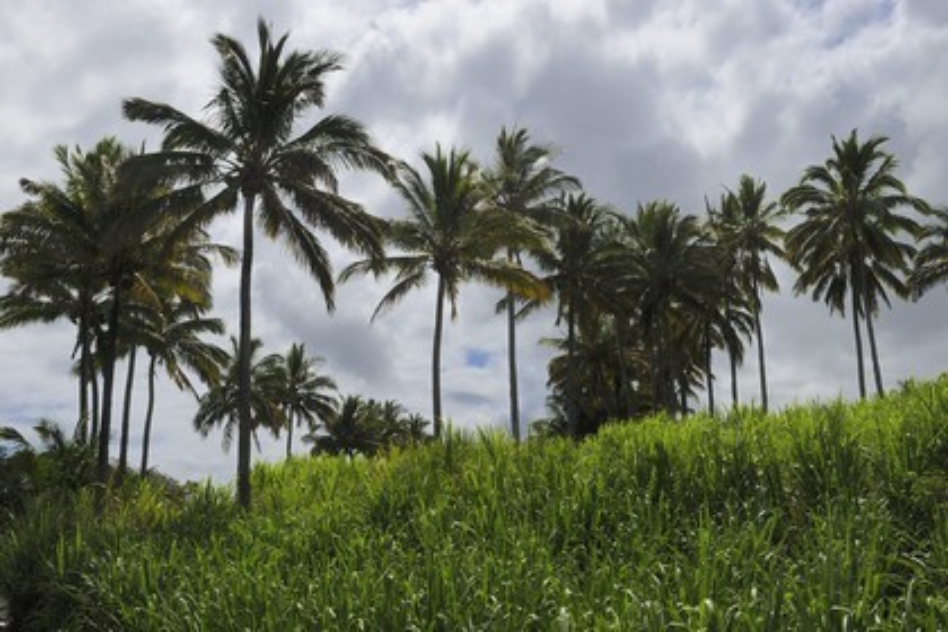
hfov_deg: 53.1
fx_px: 948
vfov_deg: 36.9
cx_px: 474
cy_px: 316
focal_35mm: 36
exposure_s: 1/250
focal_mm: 36
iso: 200
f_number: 14
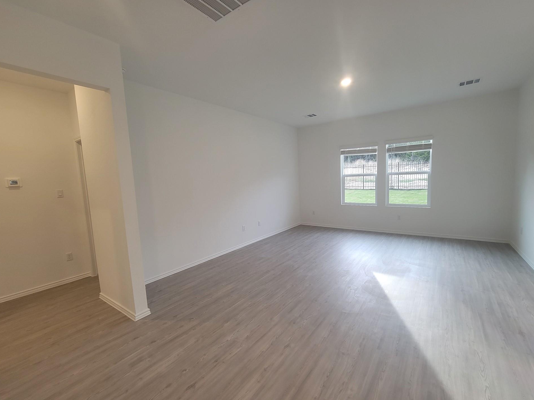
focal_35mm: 14
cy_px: 200
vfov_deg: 85.7
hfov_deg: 102.0
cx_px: 275
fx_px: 216
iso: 125
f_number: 2.2
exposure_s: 1/60
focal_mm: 2.2
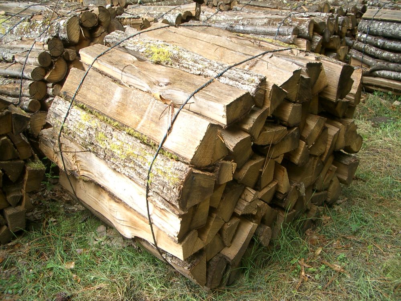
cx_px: 200
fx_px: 405
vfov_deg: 40.7
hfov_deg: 52.6
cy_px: 150
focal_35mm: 35
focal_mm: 5.8
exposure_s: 1/50
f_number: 2.6
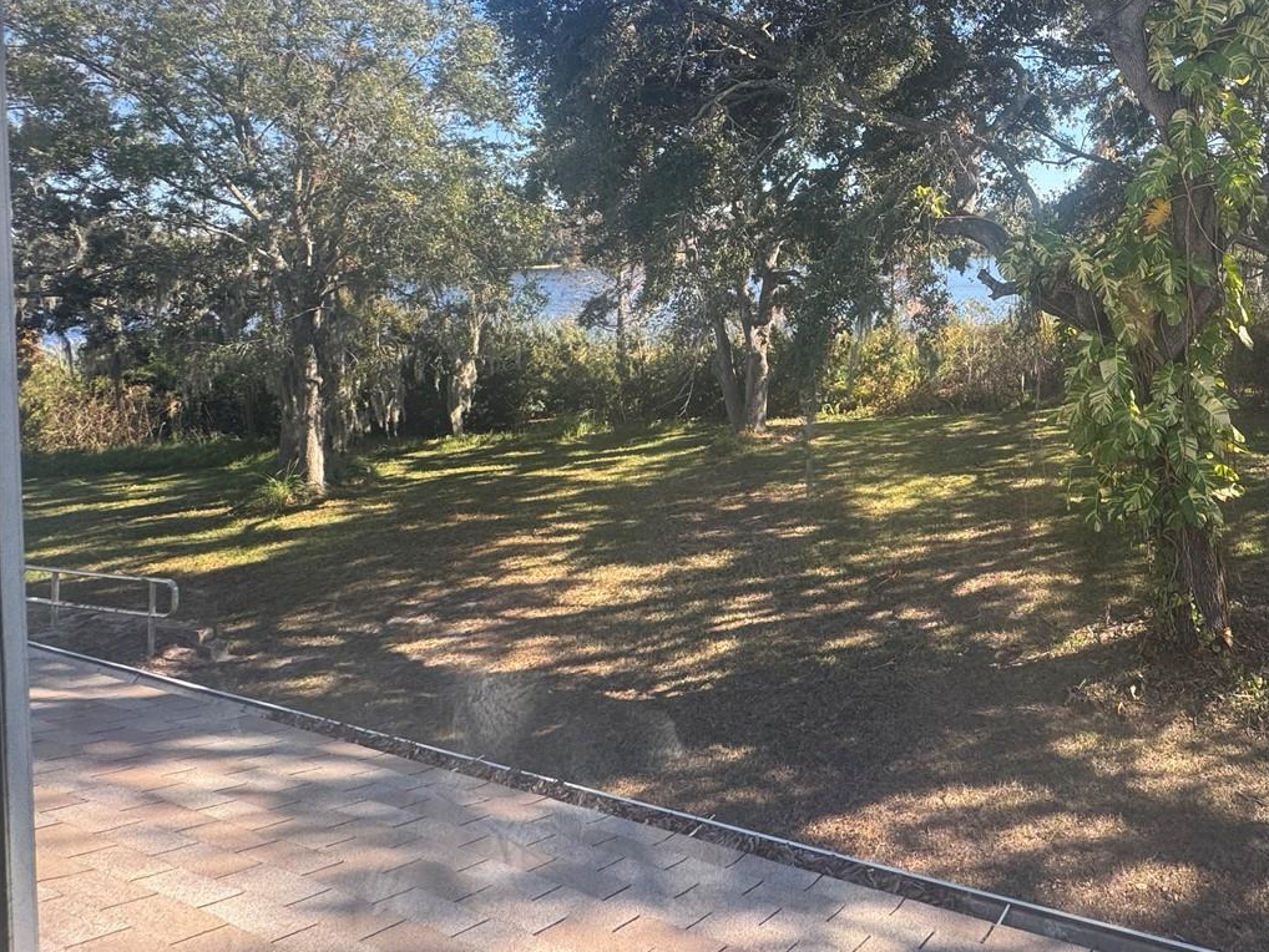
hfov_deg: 69.7
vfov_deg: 57.9
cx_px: 995
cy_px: 234
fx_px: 807
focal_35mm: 22
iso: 40
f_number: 2.2
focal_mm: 2.22
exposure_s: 1/273
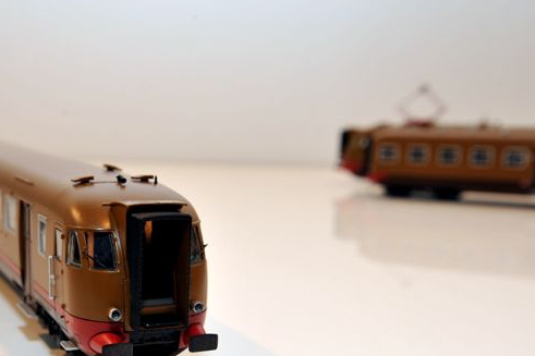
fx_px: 847
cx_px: 144
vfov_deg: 23.4
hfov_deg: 34.4
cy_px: 284
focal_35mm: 57
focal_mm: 35
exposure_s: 1/60
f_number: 11
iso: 800
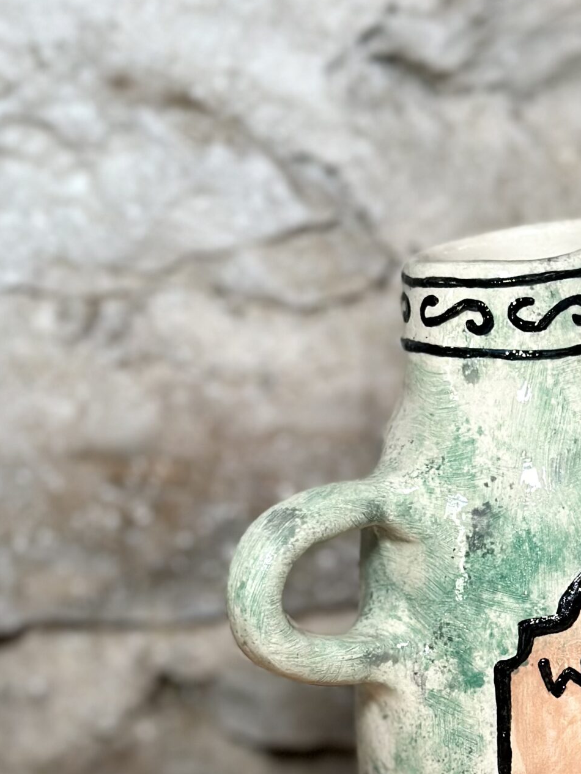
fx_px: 2171
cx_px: 566
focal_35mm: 97
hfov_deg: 15.0
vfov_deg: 20.0
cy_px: 609
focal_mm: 6.86
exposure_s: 1/60
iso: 200
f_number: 1.78
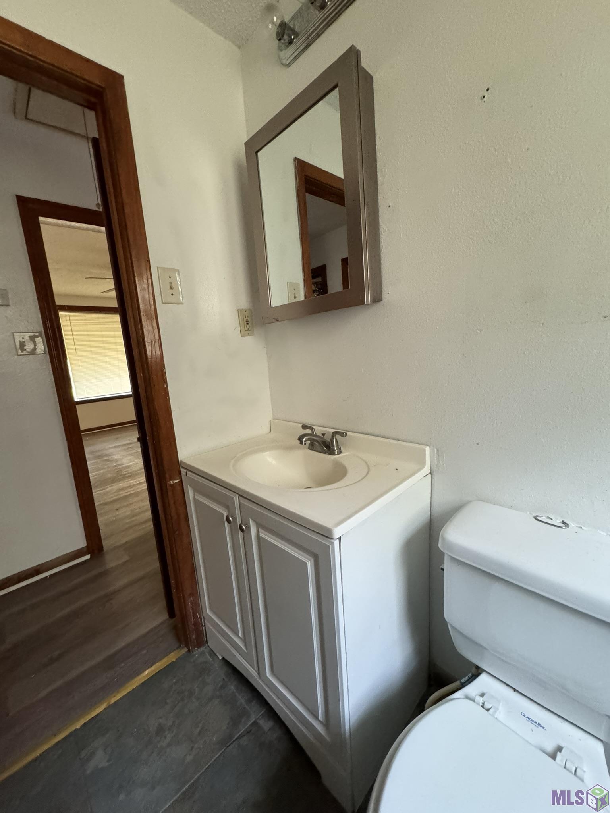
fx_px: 329
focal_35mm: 14
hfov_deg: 85.7
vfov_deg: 102.1
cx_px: 305
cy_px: 406
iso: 640
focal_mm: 2.22
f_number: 2.2
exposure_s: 1/60
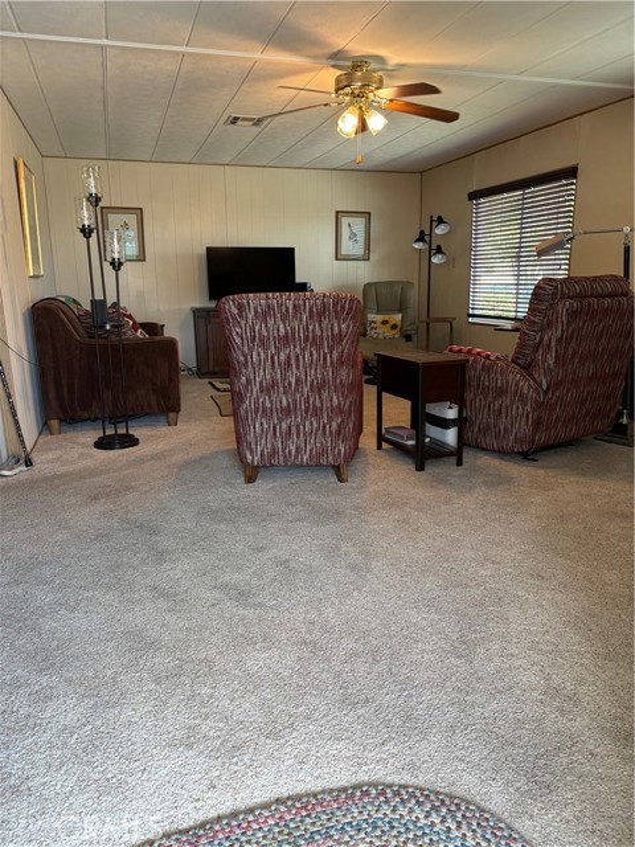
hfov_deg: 53.1
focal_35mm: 26
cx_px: 318
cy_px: 424
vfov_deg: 67.3
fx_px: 636
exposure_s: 1/120
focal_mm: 5.96
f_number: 1.6
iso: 160
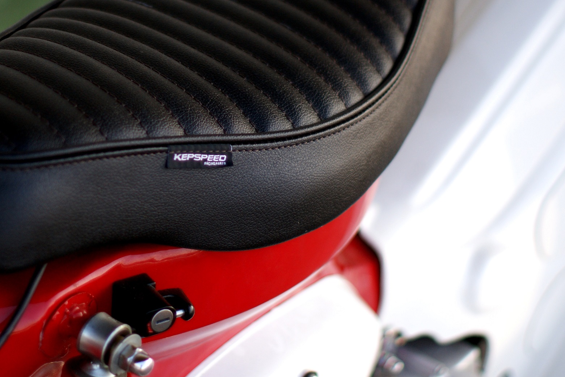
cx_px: 231
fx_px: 1758
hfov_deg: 18.2
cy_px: 107
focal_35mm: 112
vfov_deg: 12.2
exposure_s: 1/1000
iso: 100
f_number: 1.4
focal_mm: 50
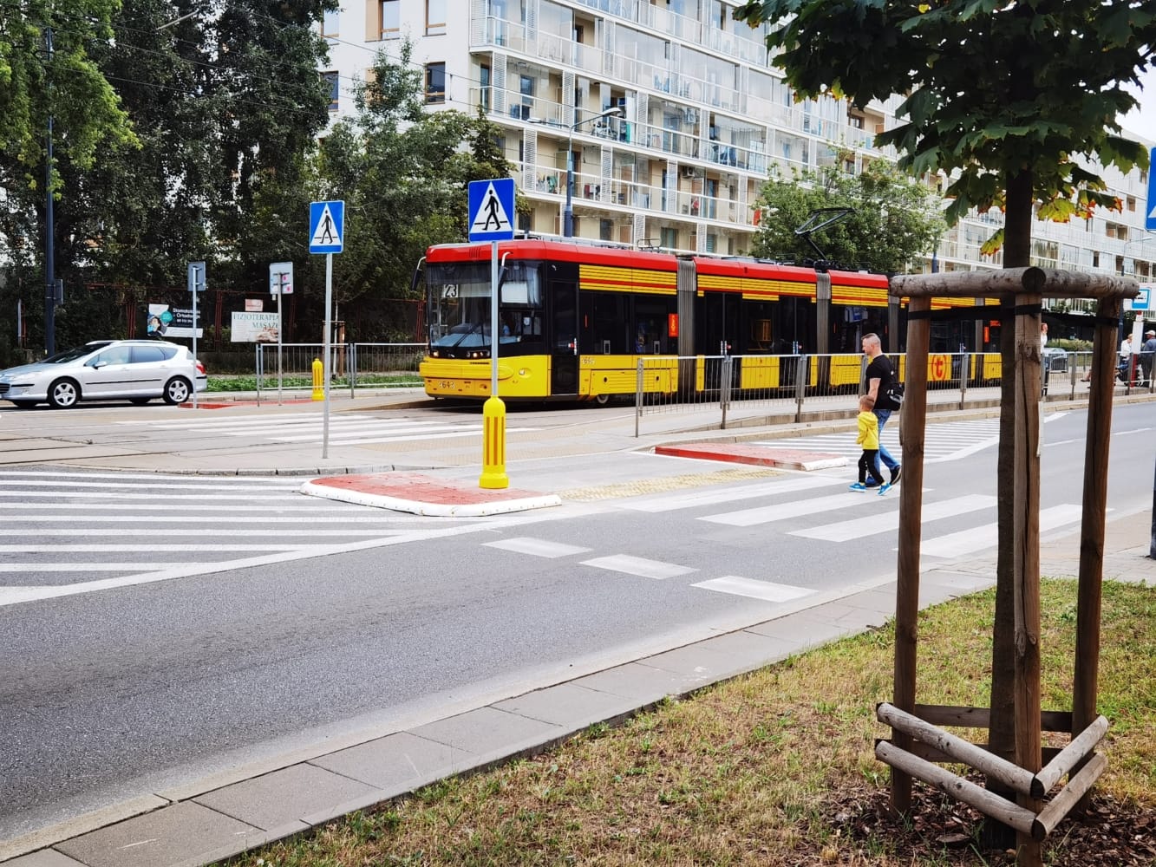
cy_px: 434
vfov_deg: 38.7
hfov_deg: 50.1
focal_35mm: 37
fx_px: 1236
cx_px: 578
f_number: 1.9
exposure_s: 1/399
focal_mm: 6.71
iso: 50
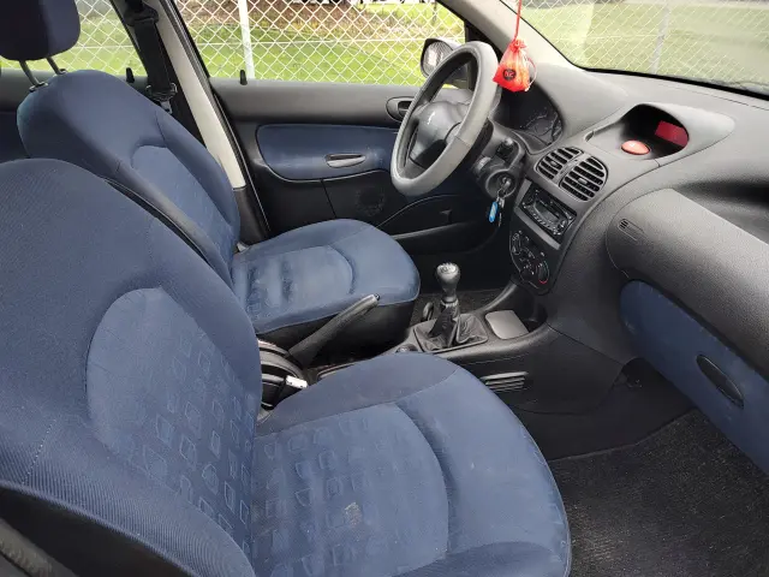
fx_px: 511
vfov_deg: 58.9
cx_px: 384
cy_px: 288
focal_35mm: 23
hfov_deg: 73.9
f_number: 1.8
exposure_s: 1/50
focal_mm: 5.56
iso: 214
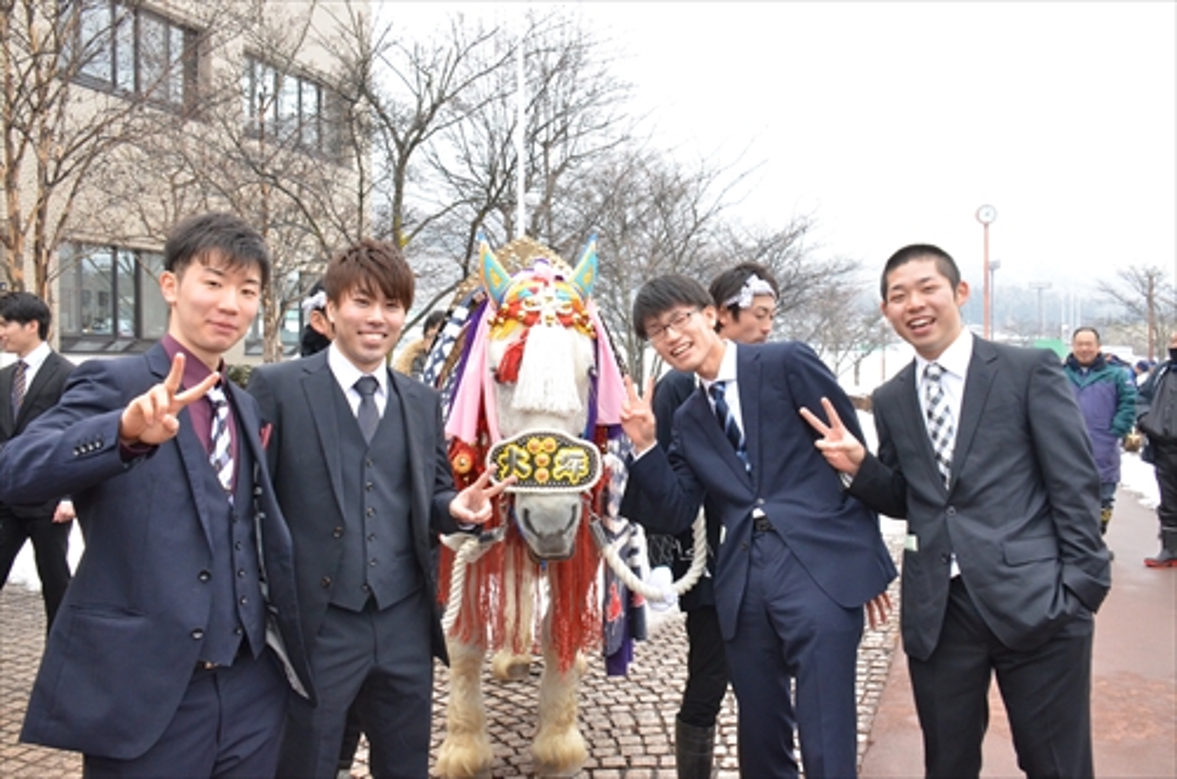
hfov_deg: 57.3
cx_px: 588
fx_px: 1077
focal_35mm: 33
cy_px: 390
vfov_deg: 39.8
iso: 1600
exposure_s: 1/250
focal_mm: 22
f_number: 10
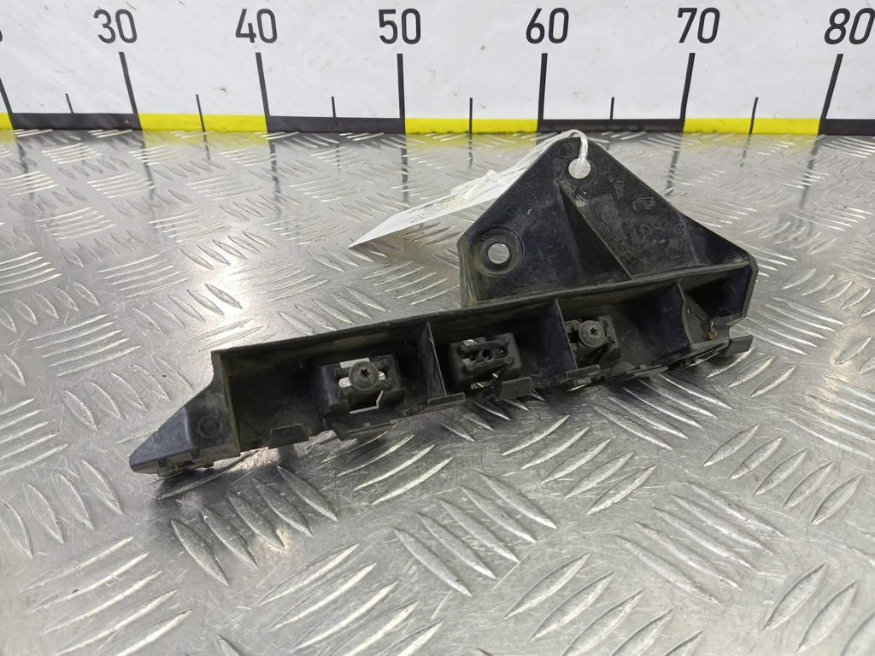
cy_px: 328
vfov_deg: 58.9
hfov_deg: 73.9
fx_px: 581
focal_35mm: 23
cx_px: 438
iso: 168
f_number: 1.6
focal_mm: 4.11
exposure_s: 1/50
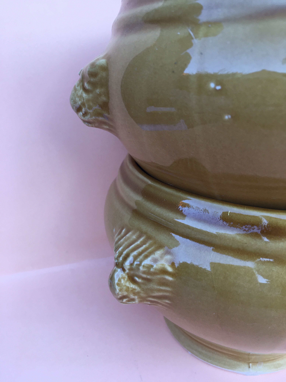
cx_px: 143
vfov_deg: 61.7
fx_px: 319
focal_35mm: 29
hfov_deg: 48.2
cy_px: 191
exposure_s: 1/100
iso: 40
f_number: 2.2
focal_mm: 4.15
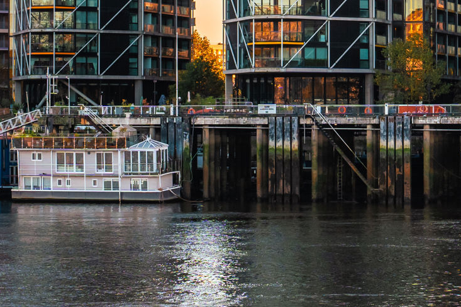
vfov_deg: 8.1
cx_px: 304
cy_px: -4
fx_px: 2152
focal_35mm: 168
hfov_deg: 12.2
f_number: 5.6
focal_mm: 38
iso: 100
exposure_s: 1/200
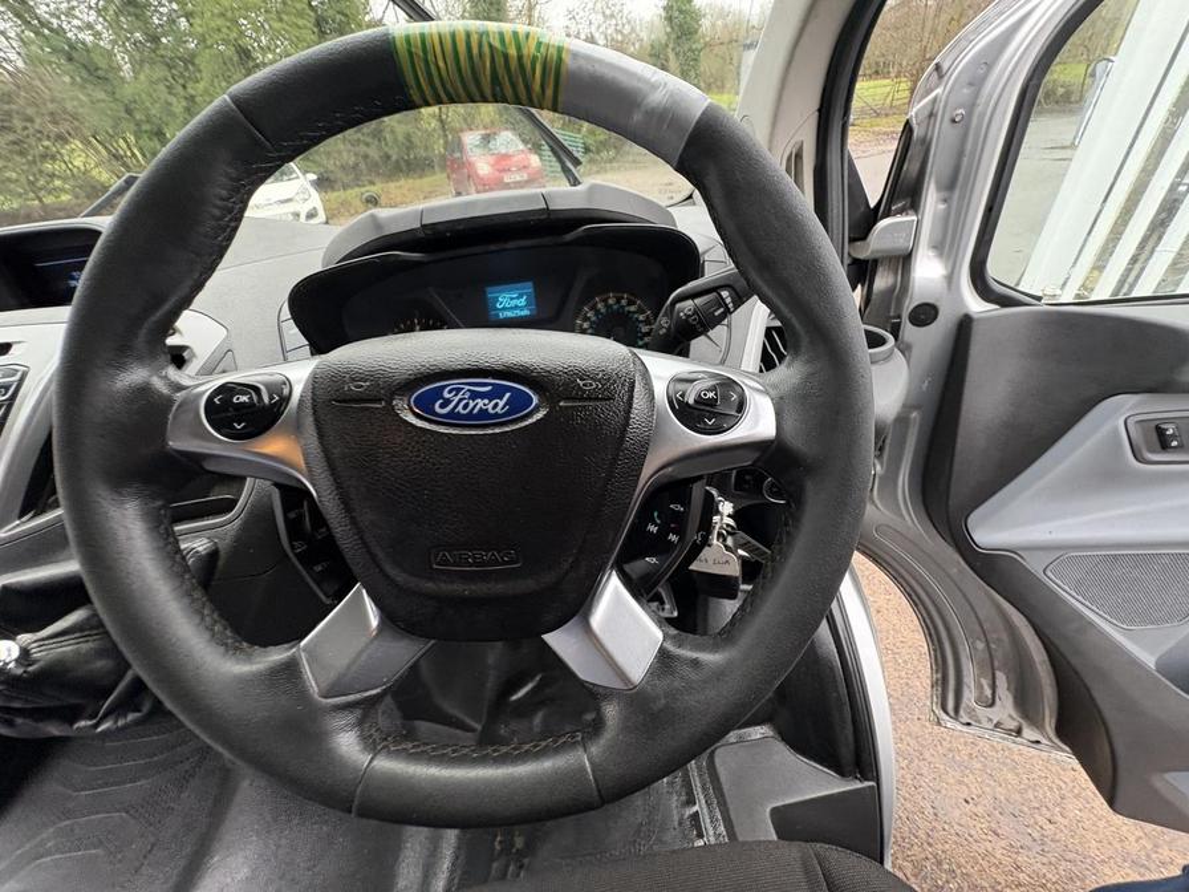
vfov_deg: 85.7
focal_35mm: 14
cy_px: 446
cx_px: 594
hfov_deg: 102.1
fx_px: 481
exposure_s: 1/60
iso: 320
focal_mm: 2.22
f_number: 2.2
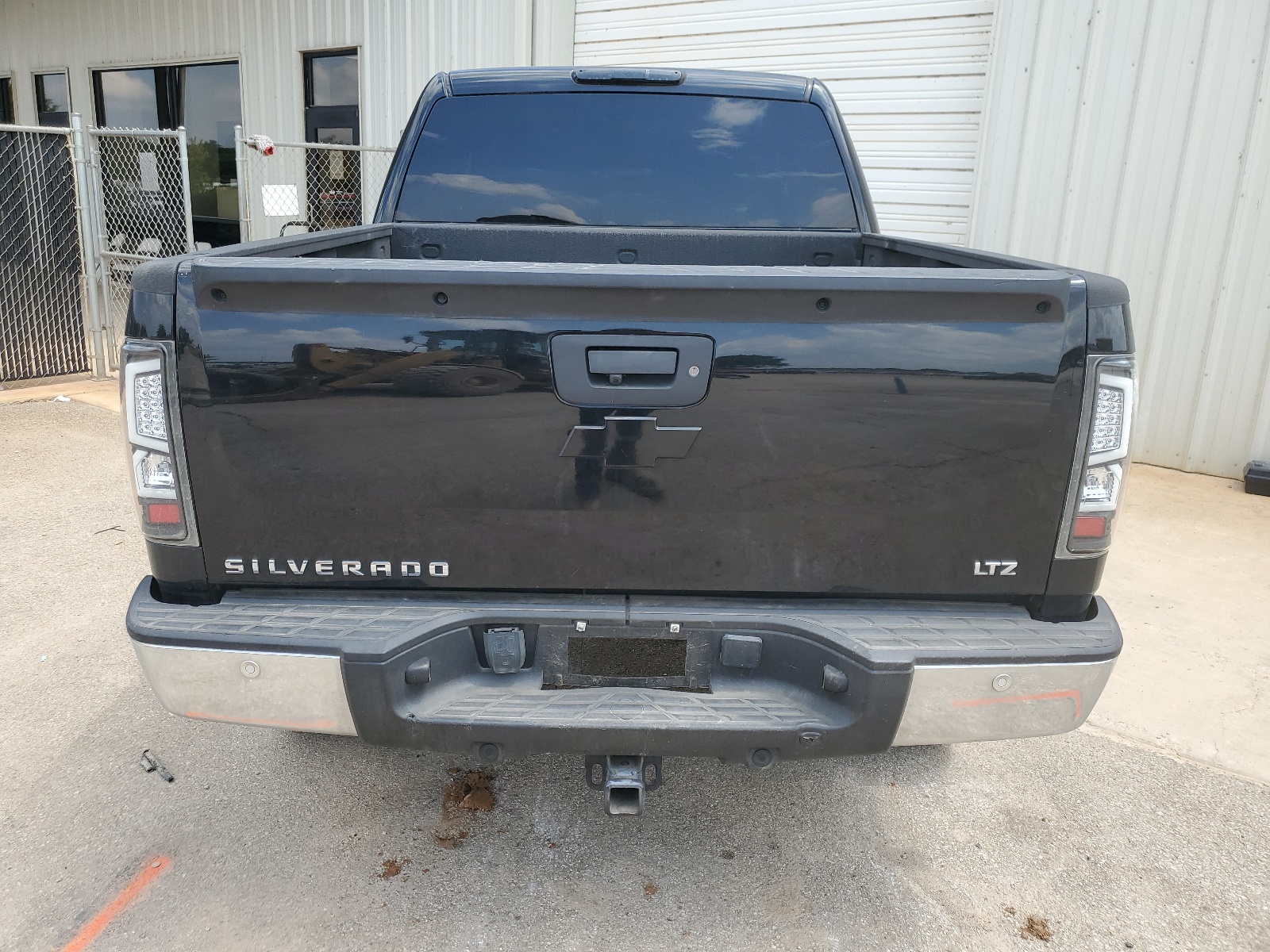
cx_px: 635
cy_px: 476
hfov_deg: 67.3
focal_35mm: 26
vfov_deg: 53.1
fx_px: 954
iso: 50
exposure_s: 1/909
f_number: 1.5
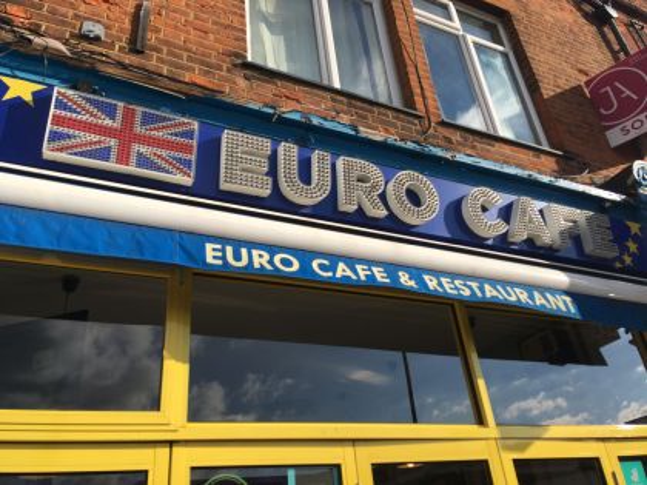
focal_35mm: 29
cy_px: 242
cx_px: 324
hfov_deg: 61.7
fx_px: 542
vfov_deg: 48.2
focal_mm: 4.15
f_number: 2.2
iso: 25
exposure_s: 1/1972
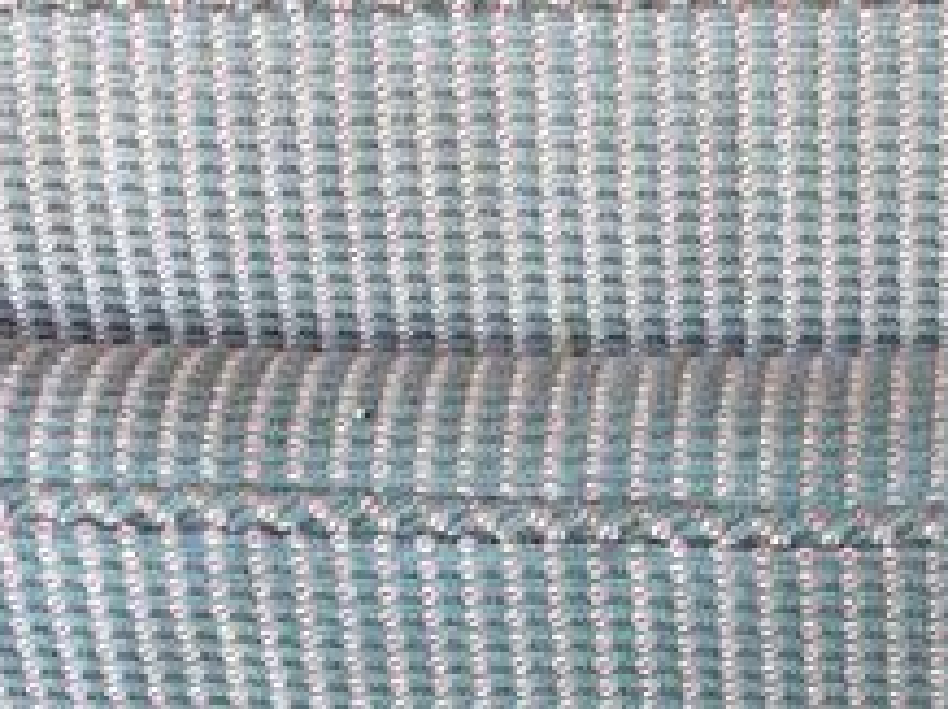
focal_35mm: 124
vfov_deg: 11.4
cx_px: 874
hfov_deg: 15.7
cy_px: 1116
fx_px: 3392
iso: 160
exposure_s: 1/30
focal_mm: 4.12
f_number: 2.2
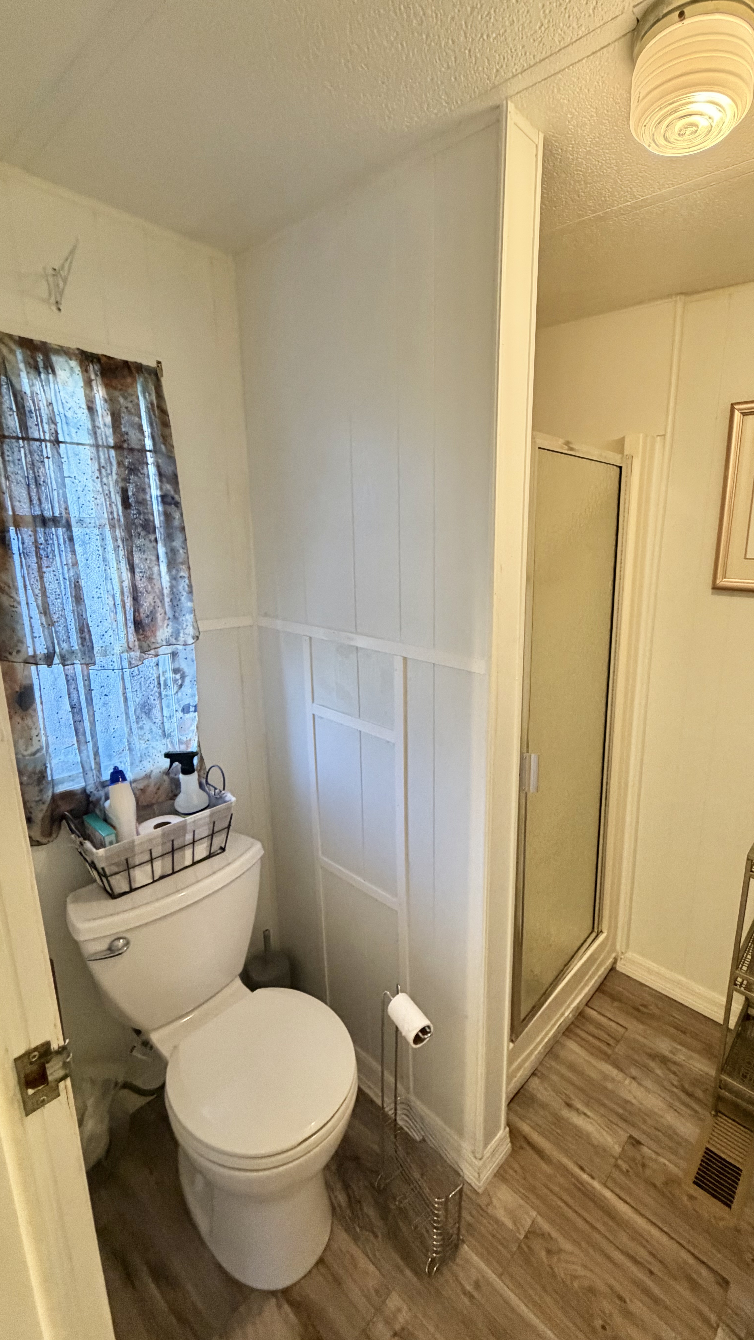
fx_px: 569
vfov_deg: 99.4
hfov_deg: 66.0
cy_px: 662
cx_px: 474
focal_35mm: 16
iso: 320
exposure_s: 1/60
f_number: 2.2
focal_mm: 2.22
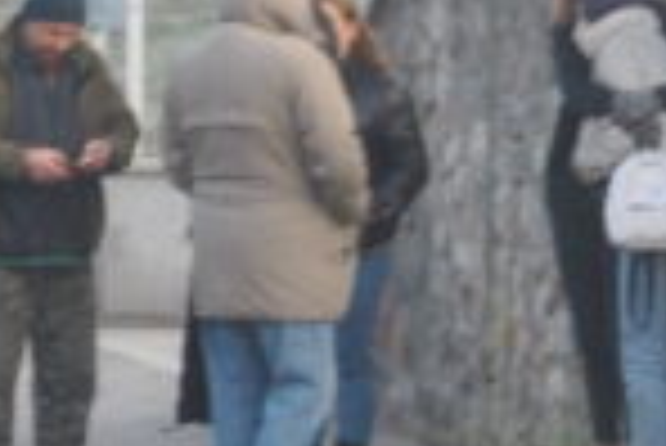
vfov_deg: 2.1
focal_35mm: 649
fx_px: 12018
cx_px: -428
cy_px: 119
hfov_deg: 3.2
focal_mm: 60
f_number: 5
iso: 200
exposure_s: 1/160
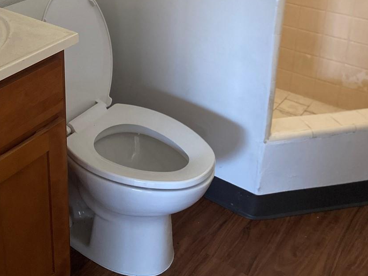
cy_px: 27
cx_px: 100
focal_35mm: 50
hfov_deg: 37.4
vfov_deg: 28.0
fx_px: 532
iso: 500
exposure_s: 1/40
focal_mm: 4.25
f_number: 1.8
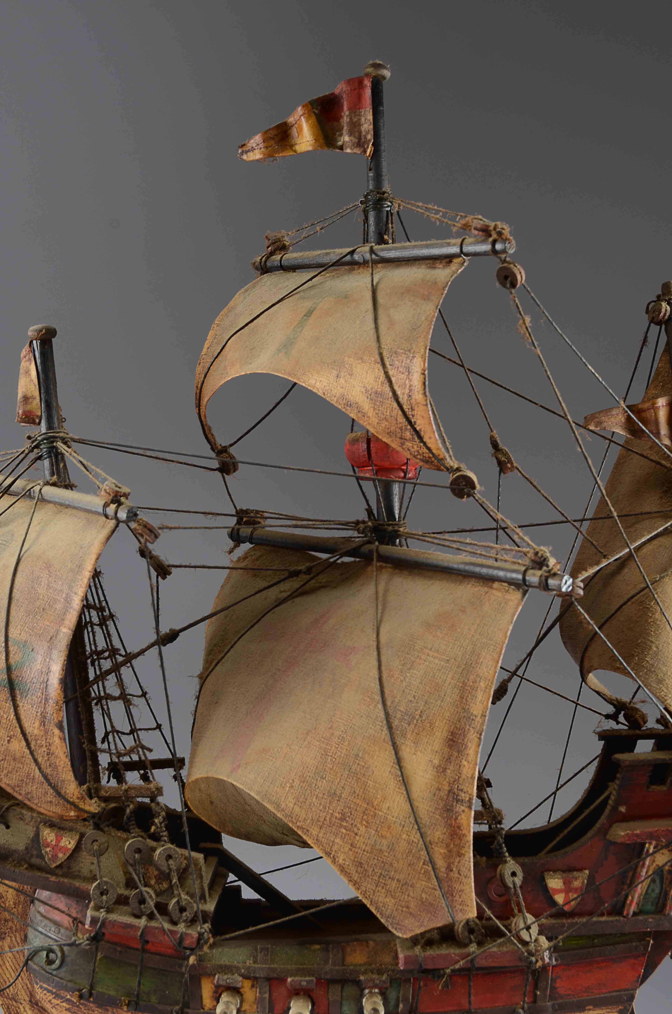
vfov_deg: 41.2
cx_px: 336
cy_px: 507
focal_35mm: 48
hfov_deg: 28.0
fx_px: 1350
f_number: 9
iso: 100
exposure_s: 1/80
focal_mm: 32
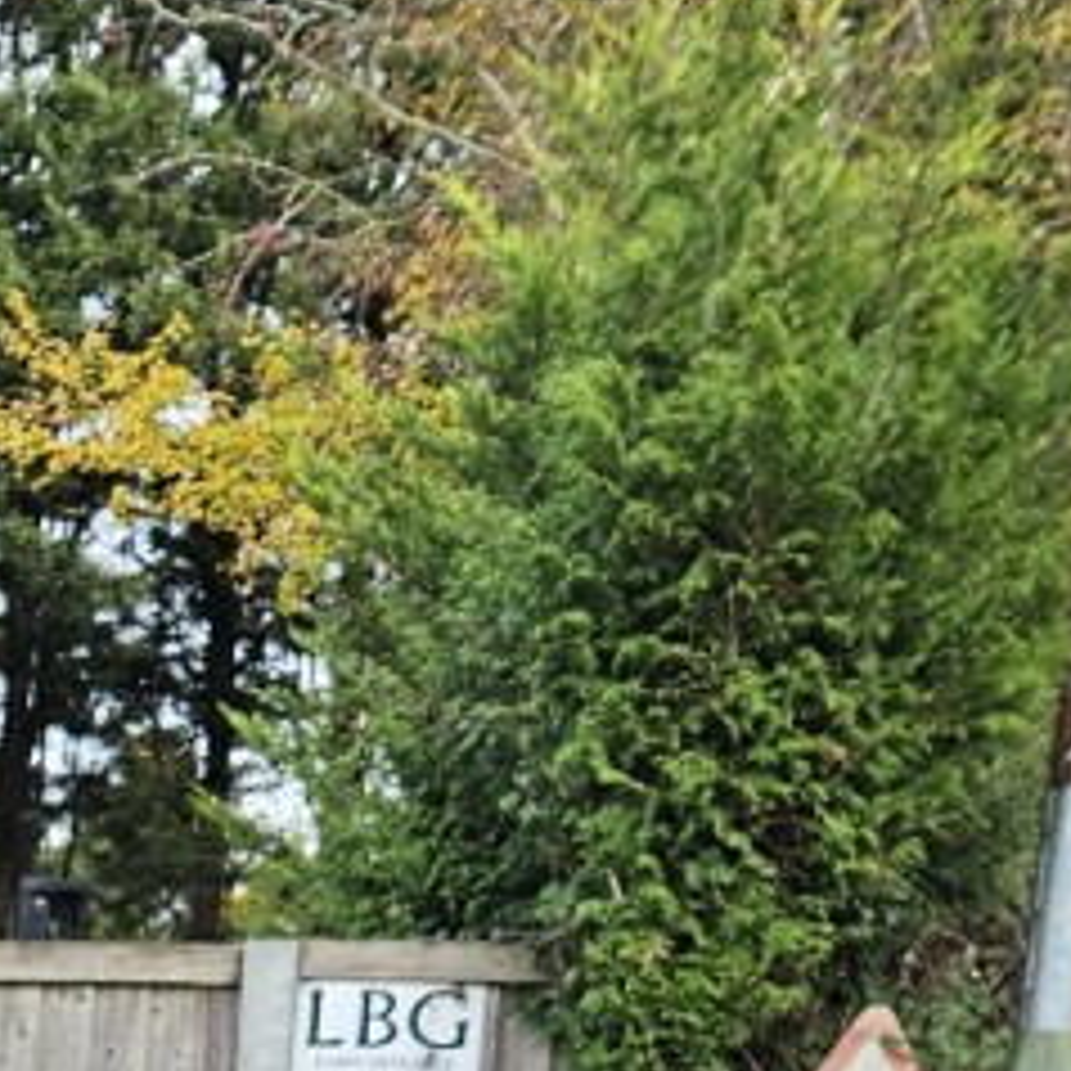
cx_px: -688
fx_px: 4305
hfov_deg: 13.1
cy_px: 2110
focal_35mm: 123
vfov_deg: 12.5
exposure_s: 1/228
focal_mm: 5.4
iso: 40
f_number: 1.8
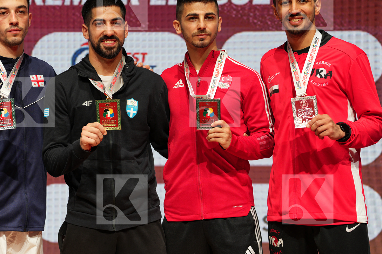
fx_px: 2291
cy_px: 102
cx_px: 122
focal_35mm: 216
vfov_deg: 6.4
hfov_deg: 9.5
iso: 200
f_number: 2.8
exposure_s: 1/250
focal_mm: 147
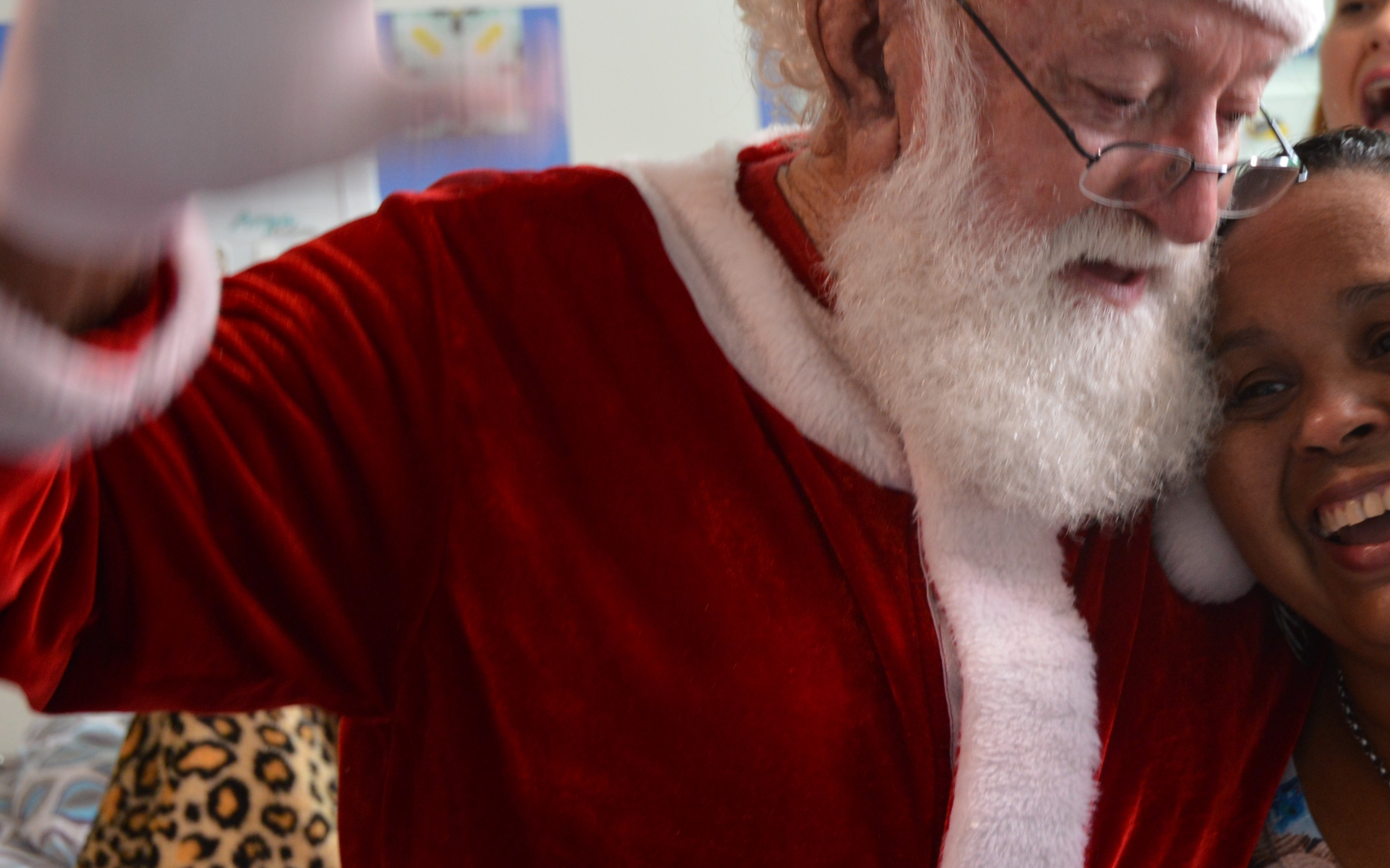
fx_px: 2614
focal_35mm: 69
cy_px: 308
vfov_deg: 18.8
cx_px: 1032
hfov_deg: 29.3
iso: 640
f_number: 4
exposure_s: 1/60
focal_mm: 28
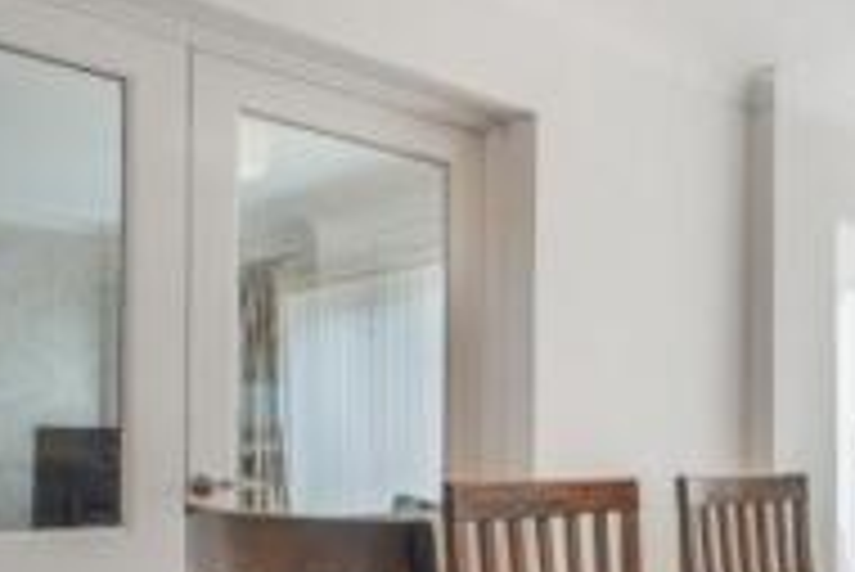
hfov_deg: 41.5
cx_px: 873
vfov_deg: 32.3
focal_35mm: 40
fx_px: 951
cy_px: 480
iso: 400
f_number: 8
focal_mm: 16
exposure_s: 1/25
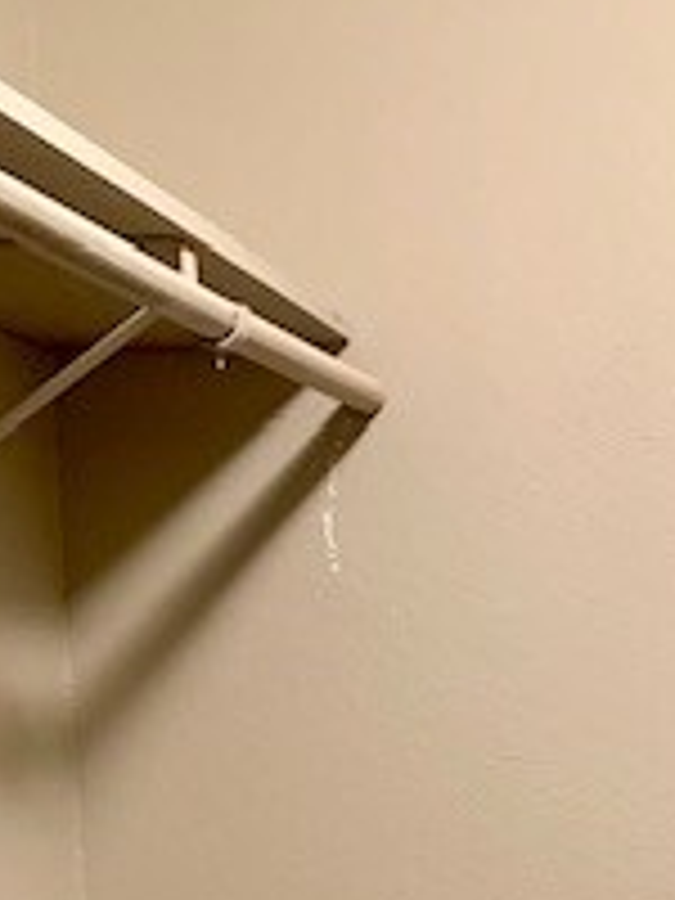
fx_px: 2158
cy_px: 963
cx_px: 990
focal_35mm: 83
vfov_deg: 22.4
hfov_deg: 16.3
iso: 200
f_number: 1.8
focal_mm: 4.25
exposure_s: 1/60
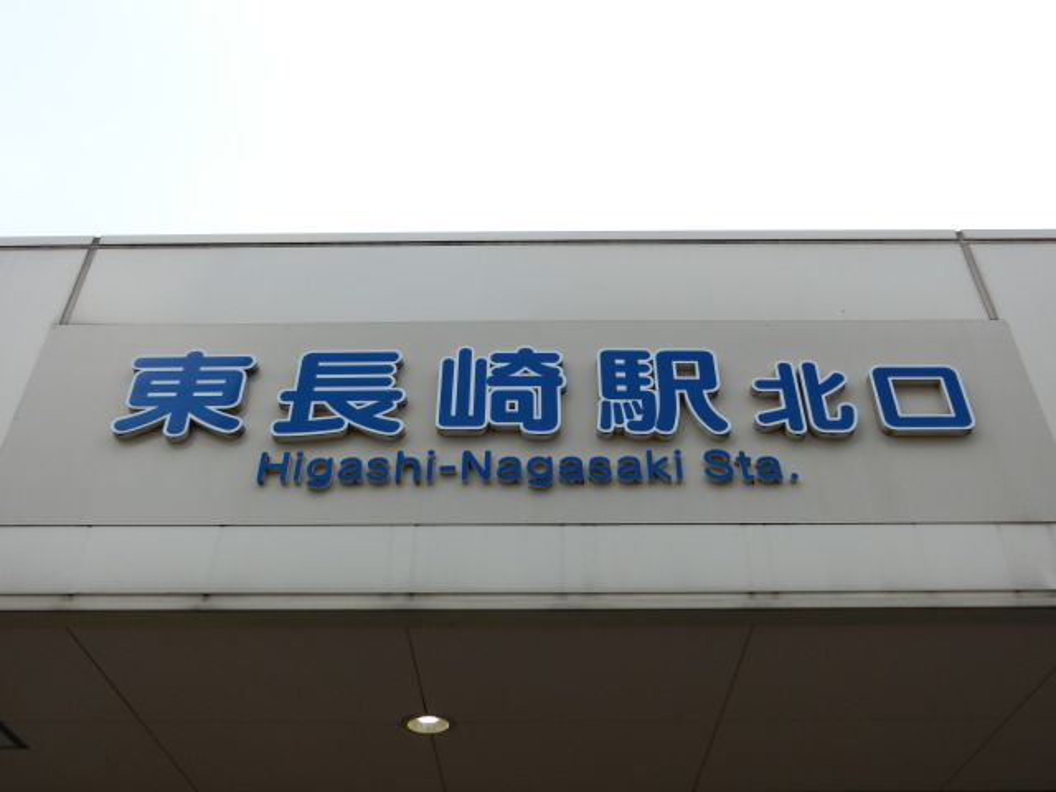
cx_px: 528
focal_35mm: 34
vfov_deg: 41.8
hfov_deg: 54.0
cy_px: 396
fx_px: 1037
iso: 80
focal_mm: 6
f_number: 3.9
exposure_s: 1/320
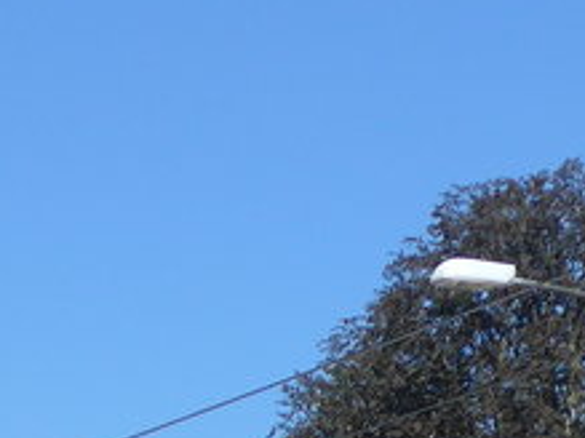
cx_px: -32
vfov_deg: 5.3
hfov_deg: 7.3
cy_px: 1103
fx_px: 4544
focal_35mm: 269
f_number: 3.2
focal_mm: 10.1
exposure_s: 1/1000
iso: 80
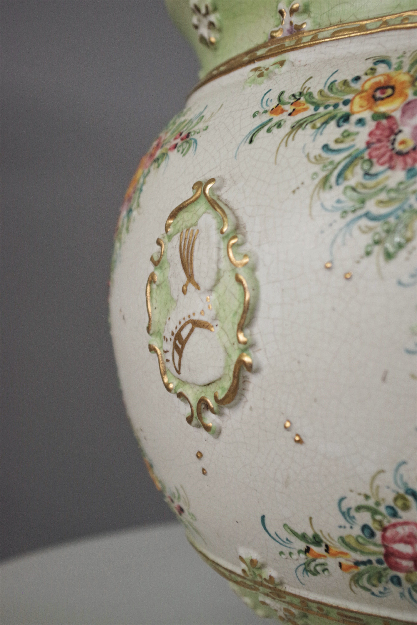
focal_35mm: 57
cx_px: 208
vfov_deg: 35.1
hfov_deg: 23.8
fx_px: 990
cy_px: 312
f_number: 4.5
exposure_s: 1/80
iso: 800
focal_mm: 37.5
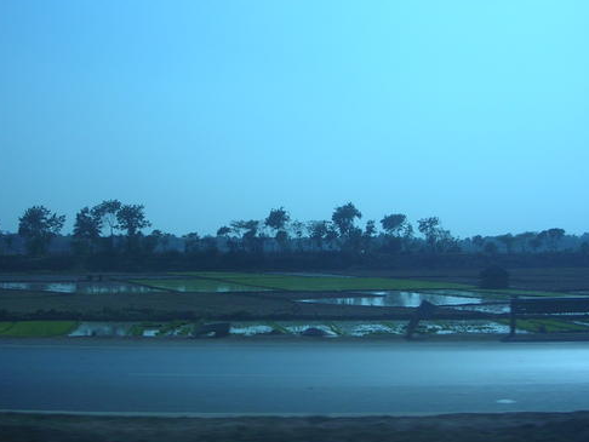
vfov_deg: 29.1
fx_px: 851
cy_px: 208
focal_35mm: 50
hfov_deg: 38.2
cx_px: 303
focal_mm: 5.8
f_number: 2.8
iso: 50
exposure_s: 1/386
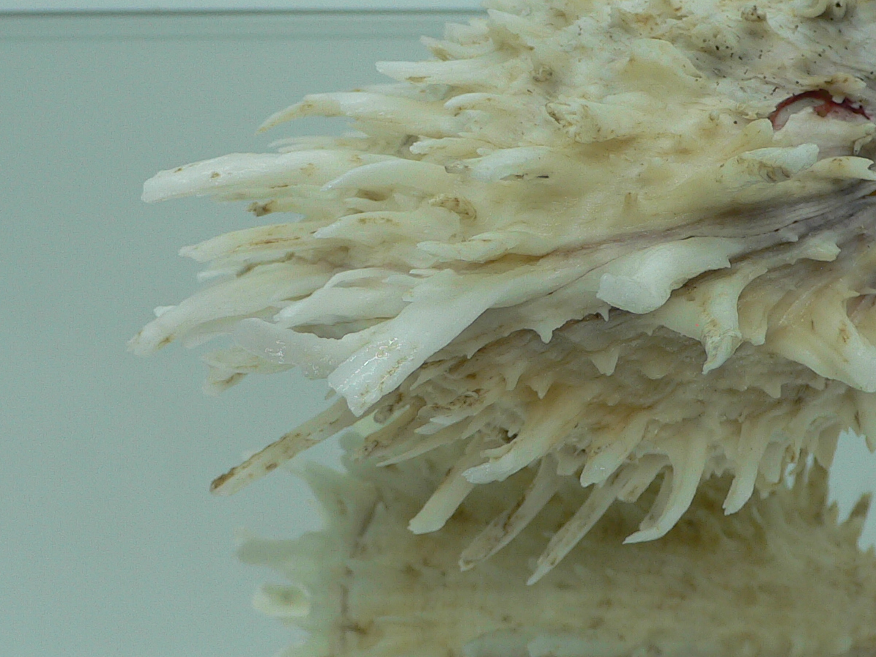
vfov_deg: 24.7
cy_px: 216
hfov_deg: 32.3
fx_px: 1493
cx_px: 615
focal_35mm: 59
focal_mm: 4.6
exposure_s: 1/60
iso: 80
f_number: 2.8
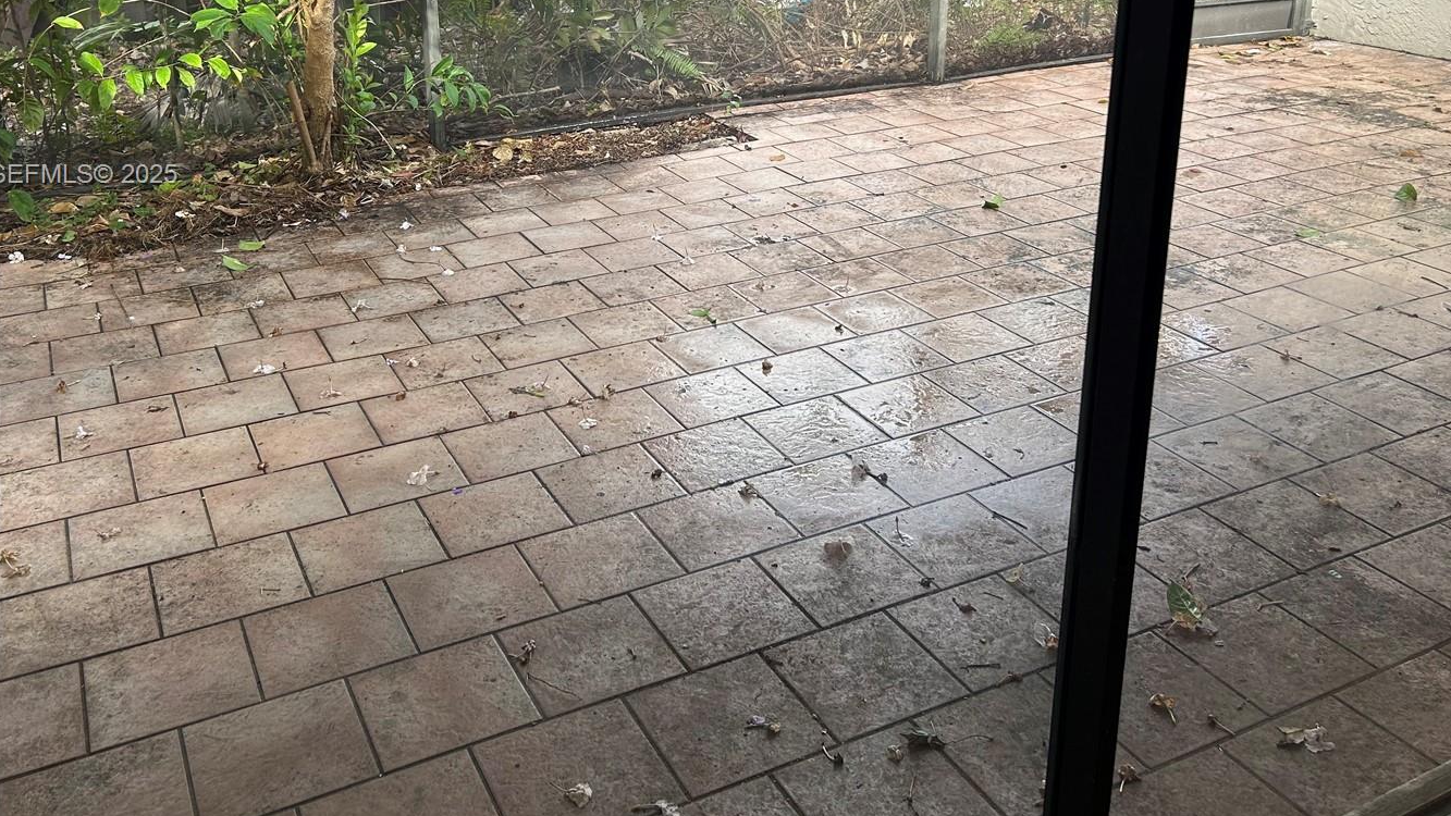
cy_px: 176
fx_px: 1308
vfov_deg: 33.7
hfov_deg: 58.0
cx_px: 710
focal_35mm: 34
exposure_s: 1/214
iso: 40
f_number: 1.5
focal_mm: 5.7
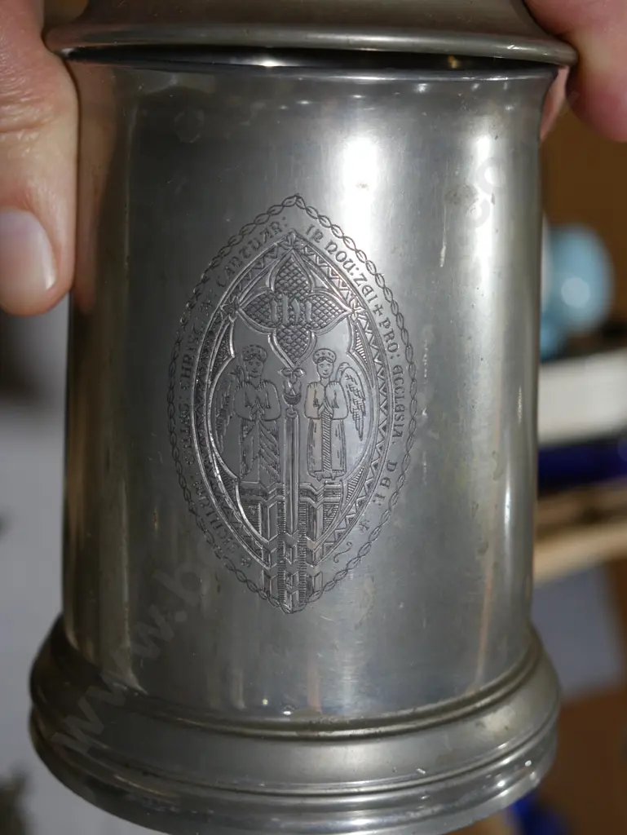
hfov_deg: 23.7
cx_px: 314
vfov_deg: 31.2
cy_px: 418
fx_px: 1496
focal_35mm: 62
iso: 320
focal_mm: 31
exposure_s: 1/80
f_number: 5.4
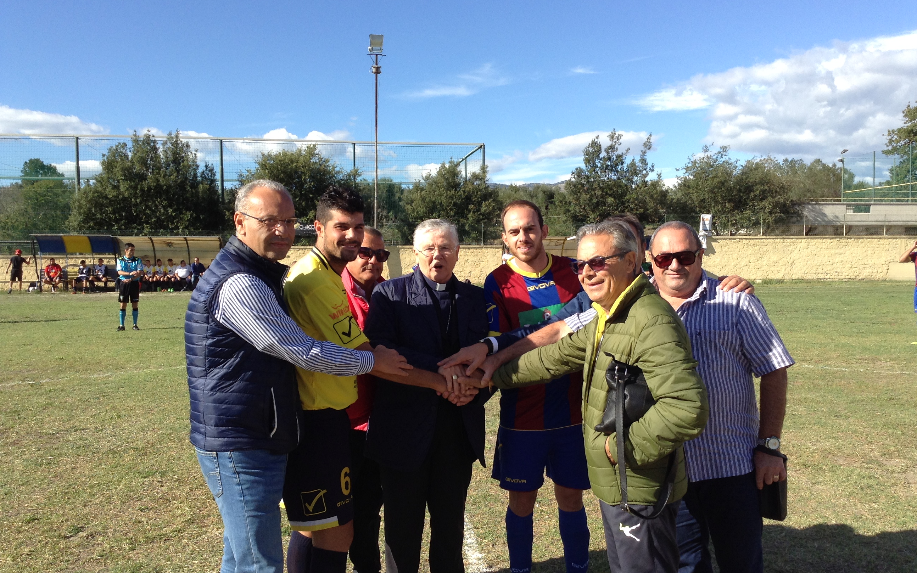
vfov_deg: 36.3
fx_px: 875
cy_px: 293
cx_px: 458
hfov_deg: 55.3
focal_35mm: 35
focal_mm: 3.3
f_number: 2.4
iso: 25
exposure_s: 1/878
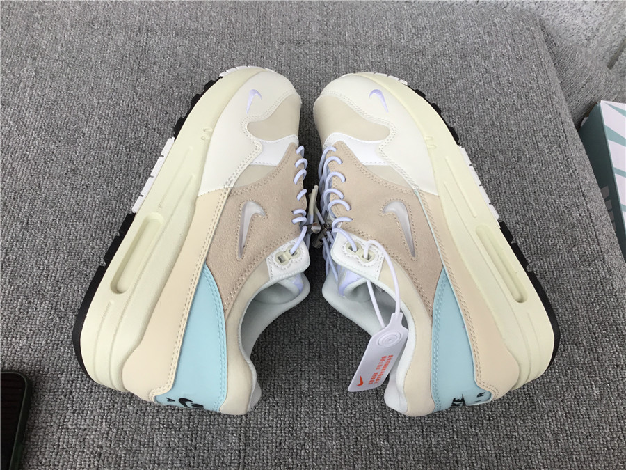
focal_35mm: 31
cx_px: 313
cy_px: 235
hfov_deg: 58.4
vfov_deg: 45.4
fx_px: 561
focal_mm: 3.3
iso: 40
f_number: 2.4
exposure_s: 1/120
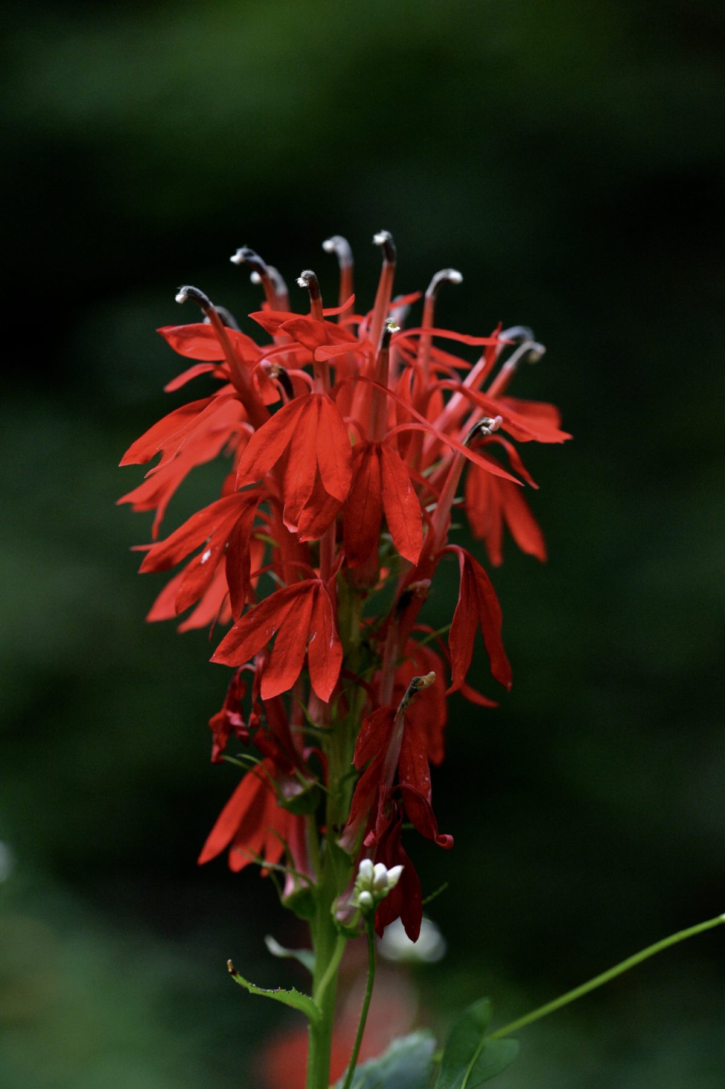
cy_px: 544
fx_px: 3175
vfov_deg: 19.5
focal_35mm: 105
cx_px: 362
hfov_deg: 13.0
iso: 2500
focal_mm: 105
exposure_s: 1/250
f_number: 7.1
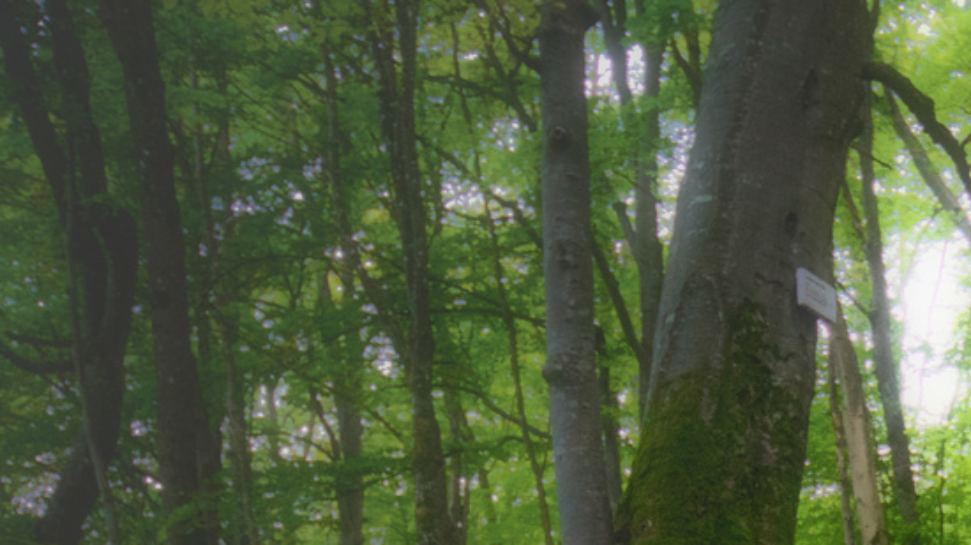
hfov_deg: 24.5
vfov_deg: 14.2
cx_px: 1107
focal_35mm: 80
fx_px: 2059
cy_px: 807
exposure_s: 1/40
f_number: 5.6
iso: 1000
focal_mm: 20
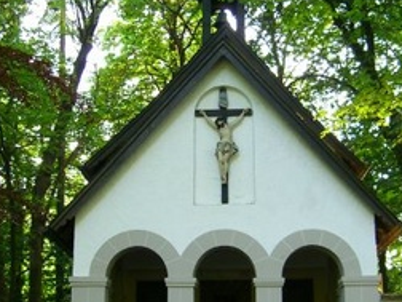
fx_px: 859
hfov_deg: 26.3
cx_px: 227
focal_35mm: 74
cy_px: 145
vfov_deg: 19.9
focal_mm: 7.9
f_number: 2.8
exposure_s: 1/50
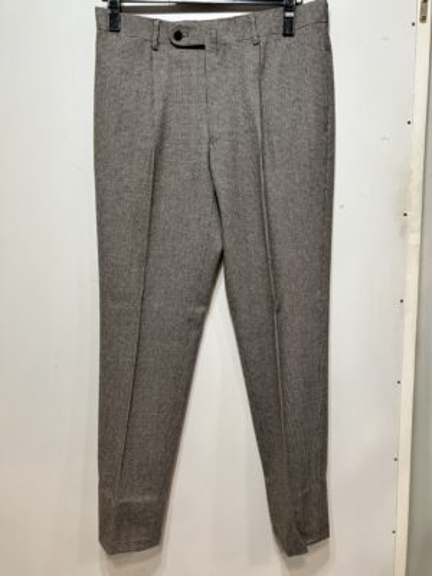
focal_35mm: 28
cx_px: 216
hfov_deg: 49.7
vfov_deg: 63.4
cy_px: 288
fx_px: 466
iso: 100
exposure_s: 1/50
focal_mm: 3.99
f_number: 1.8
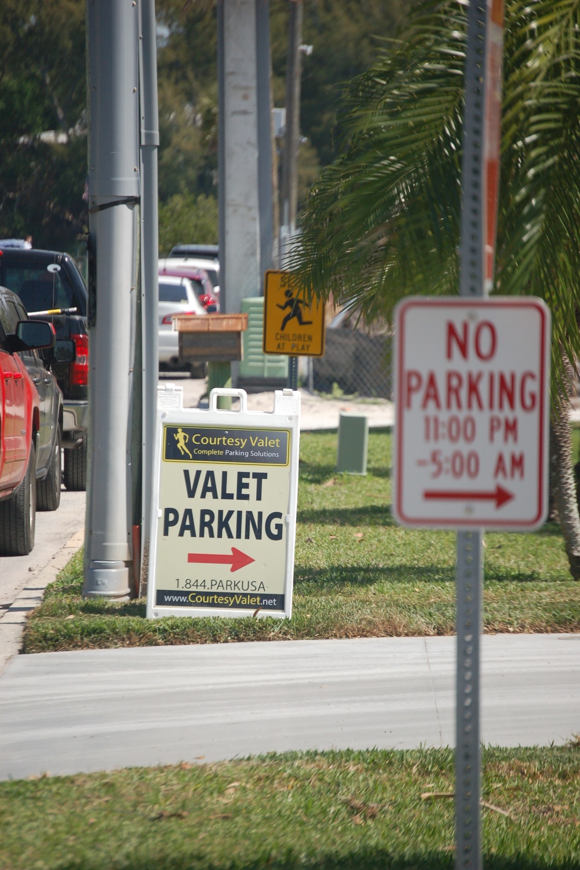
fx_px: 6366
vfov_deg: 7.8
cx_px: 290
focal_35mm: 264
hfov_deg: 5.2
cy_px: 436
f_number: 5.6
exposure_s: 1/1600
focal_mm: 175
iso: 400
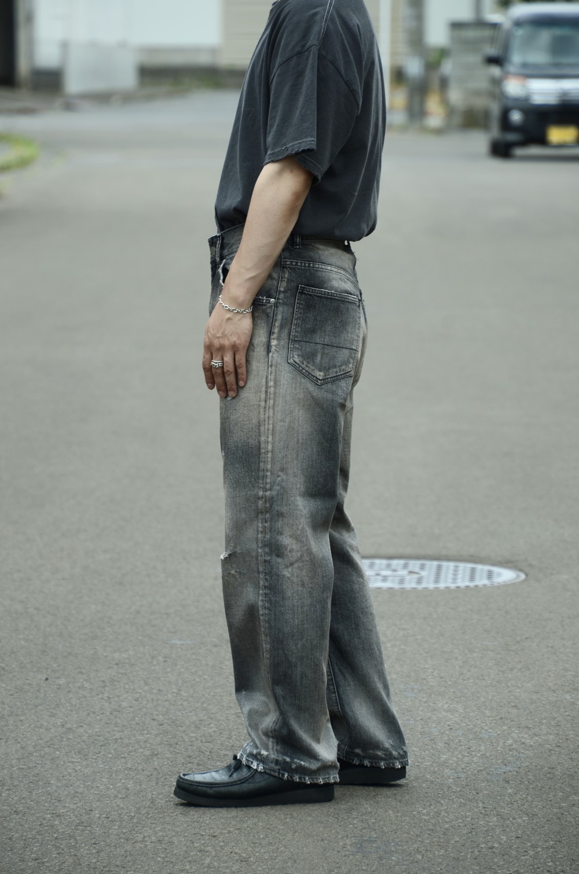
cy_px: 437
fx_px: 5087
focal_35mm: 210
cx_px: 290
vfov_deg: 9.8
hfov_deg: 6.5
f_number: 6
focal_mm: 140
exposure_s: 1/200
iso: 125
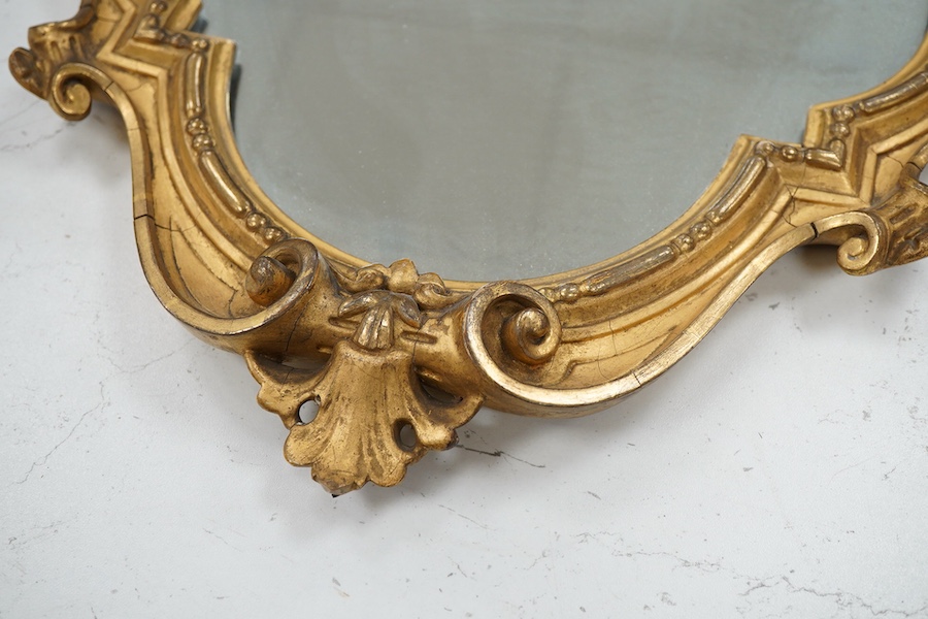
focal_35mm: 45
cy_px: 310
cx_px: 464
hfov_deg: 43.6
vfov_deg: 29.9
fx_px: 1160
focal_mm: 30
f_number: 8
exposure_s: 1/125
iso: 800
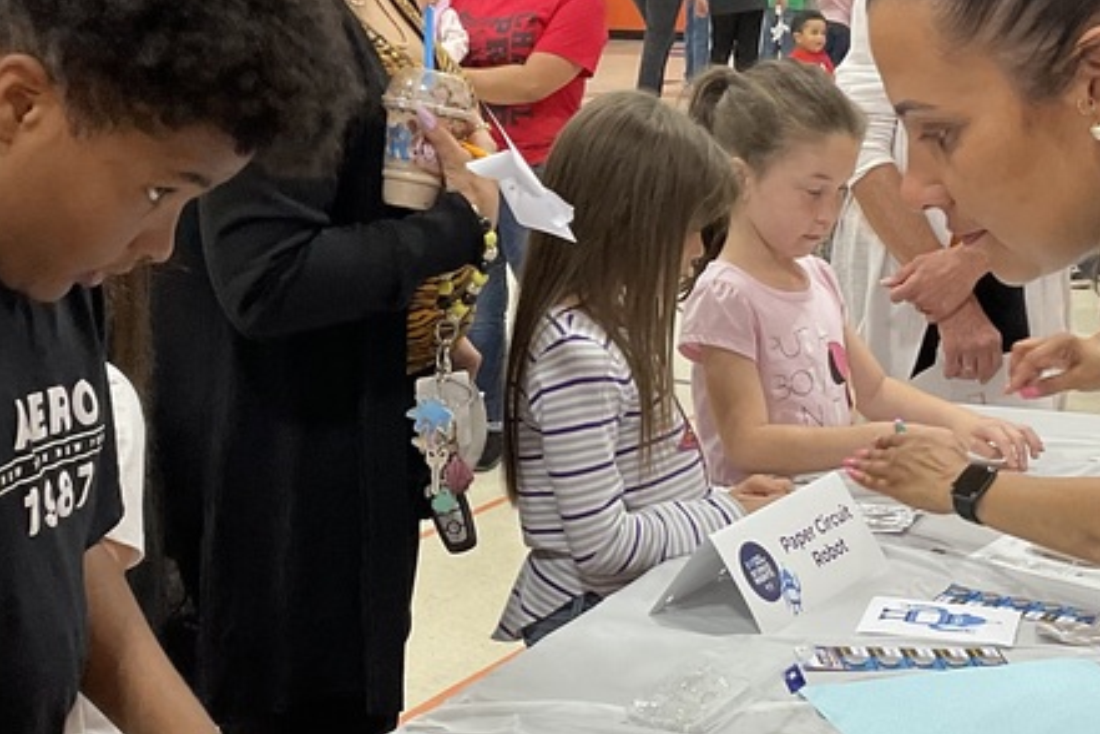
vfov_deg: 19.4
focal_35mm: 70
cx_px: 491
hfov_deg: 28.8
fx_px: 2139
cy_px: 457
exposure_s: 1/59
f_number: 1.8
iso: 125
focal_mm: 3
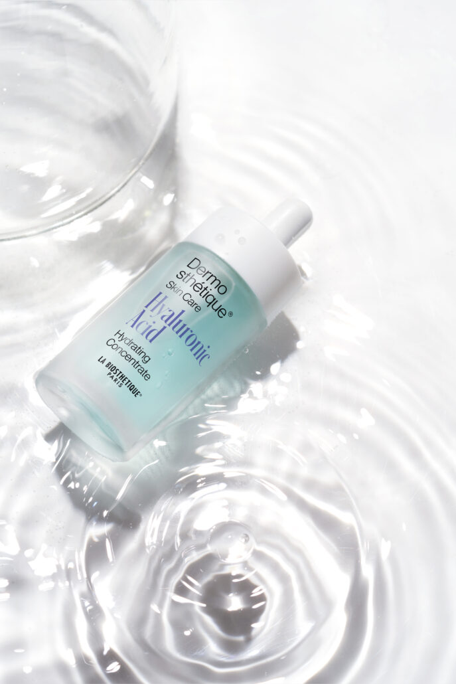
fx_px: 1709
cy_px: 342
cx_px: 228
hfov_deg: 15.2
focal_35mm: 90
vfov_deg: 22.6
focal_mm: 90
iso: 100
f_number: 8
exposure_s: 1/125
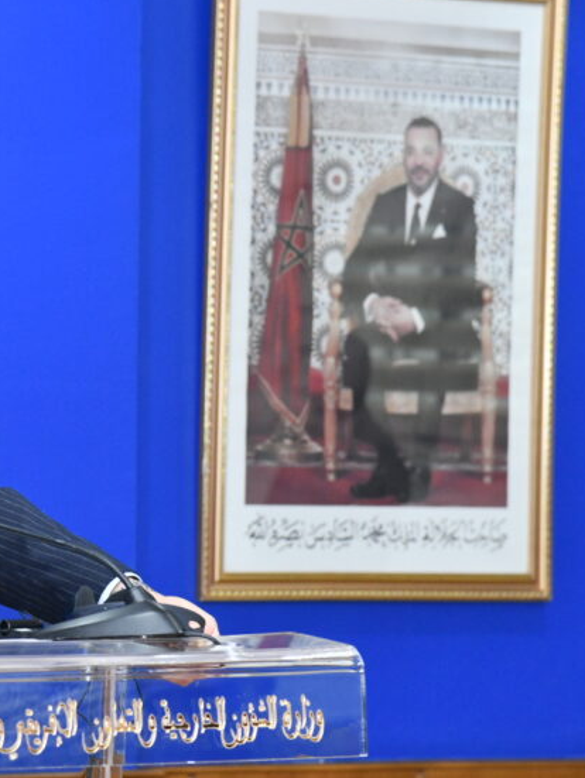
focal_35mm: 200
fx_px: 4501
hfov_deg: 7.4
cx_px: -27
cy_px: 373
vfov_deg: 9.9
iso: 1600
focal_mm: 112
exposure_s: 1/160
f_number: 5.6
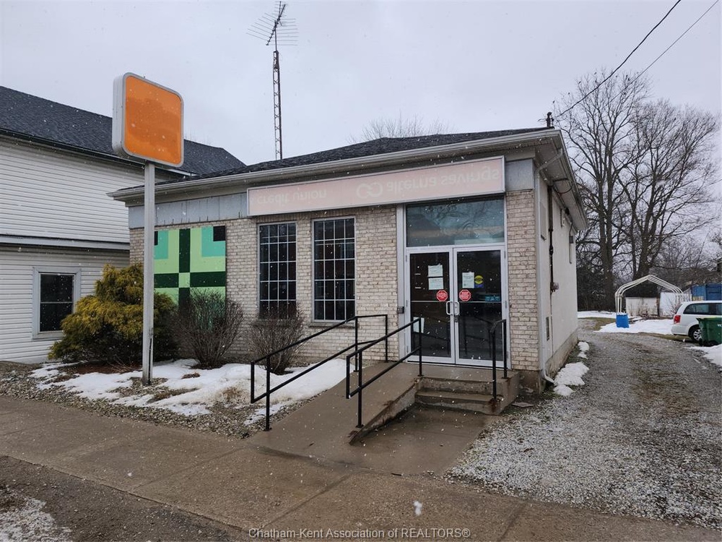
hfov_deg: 73.9
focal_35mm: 23
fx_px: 480
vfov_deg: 58.9
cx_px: 361
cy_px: 271
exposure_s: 1/364
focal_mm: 5.54
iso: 25
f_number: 1.8
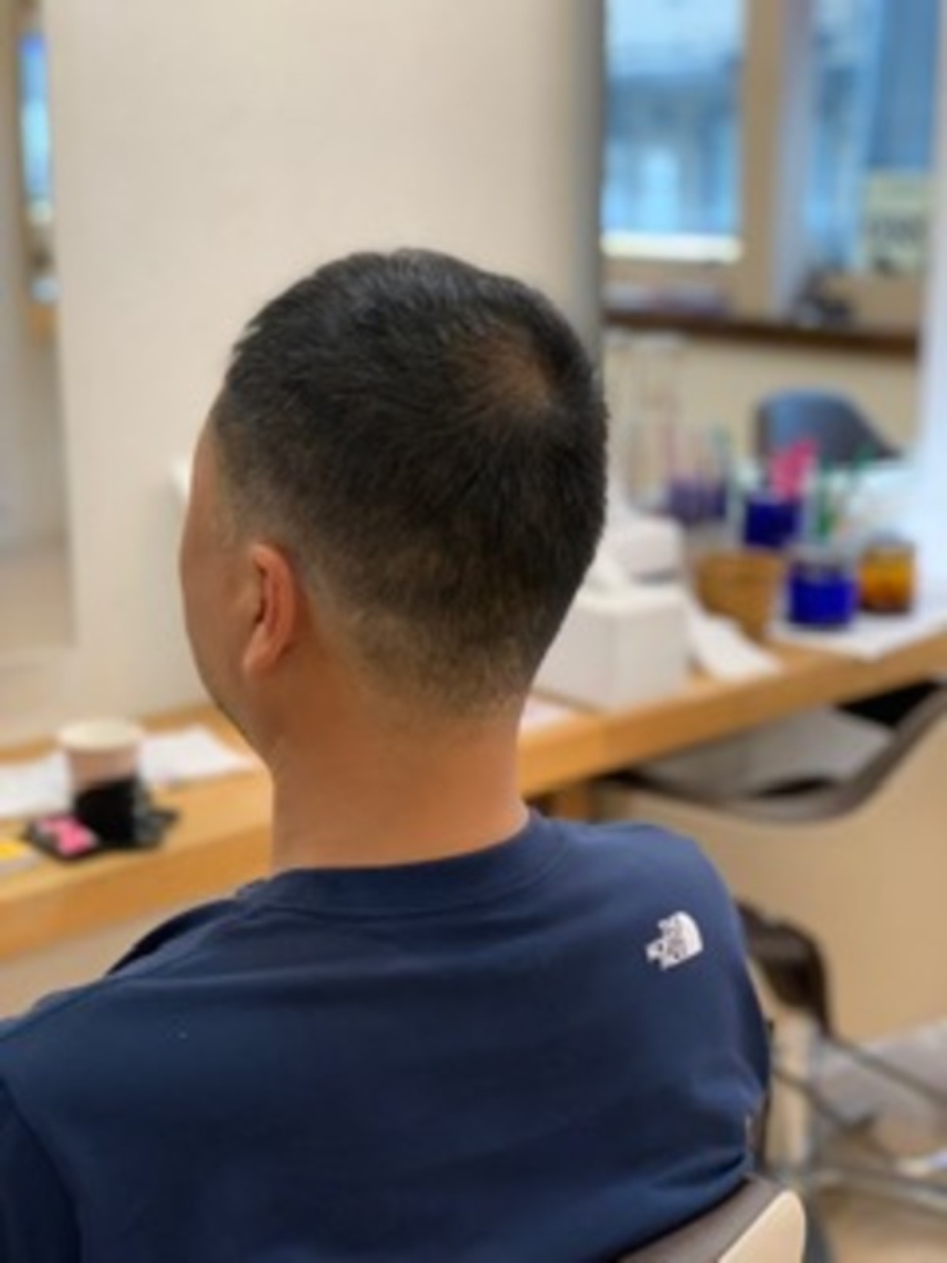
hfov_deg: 28.0
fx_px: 1897
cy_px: 632
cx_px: 474
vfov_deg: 36.8
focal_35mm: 52
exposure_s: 1/50
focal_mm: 6
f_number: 2.4
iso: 80
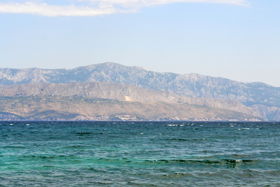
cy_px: 94
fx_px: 642
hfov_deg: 24.6
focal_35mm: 82
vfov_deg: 16.6
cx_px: 140
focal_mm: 55
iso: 400
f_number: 11
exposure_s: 1/400
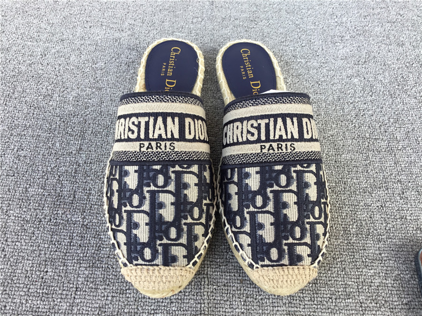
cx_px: 211
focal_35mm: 31
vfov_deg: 45.4
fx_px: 378
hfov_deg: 58.4
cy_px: 158
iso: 25
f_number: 2.4
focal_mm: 3.3
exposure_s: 1/50
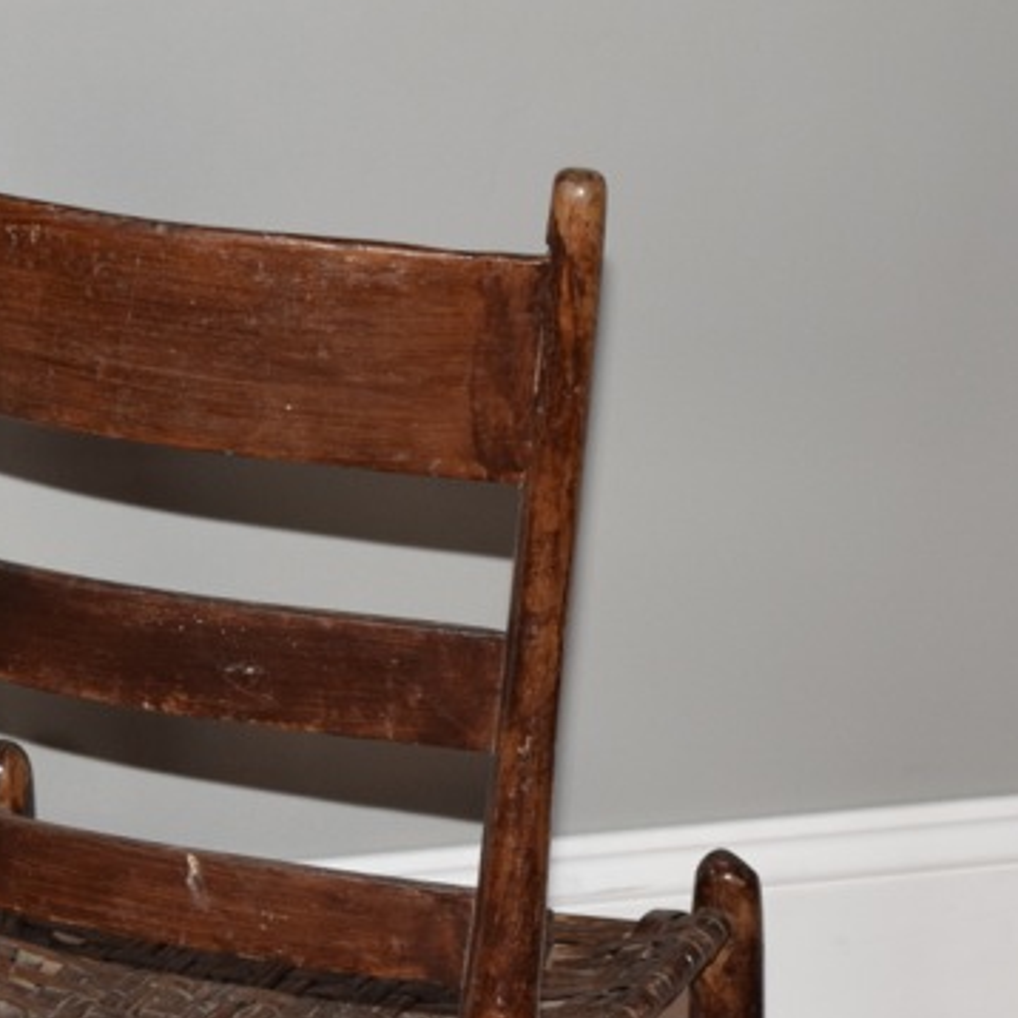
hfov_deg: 10.2
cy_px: 937
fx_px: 5689
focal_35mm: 171
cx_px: 202
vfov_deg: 10.2
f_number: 5.3
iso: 800
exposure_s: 1/60
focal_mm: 48
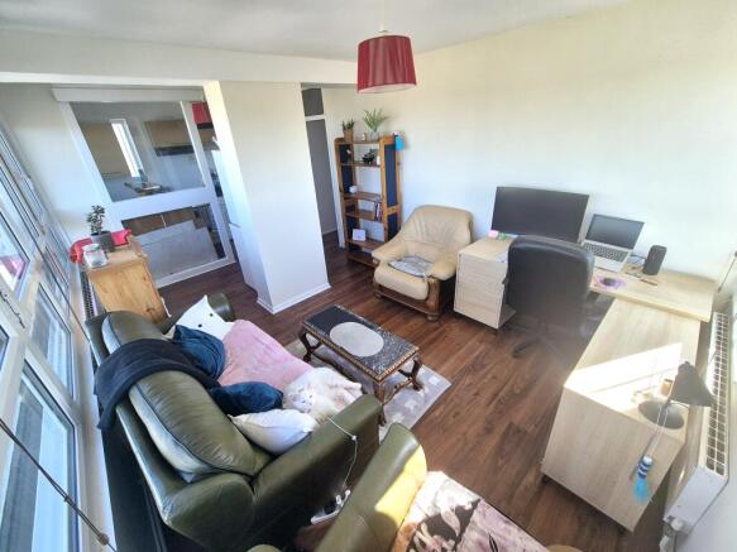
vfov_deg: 89.9
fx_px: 277
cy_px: 276
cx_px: 368
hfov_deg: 106.2
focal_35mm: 13
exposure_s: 1/147
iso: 50
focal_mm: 2.2
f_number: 2.2
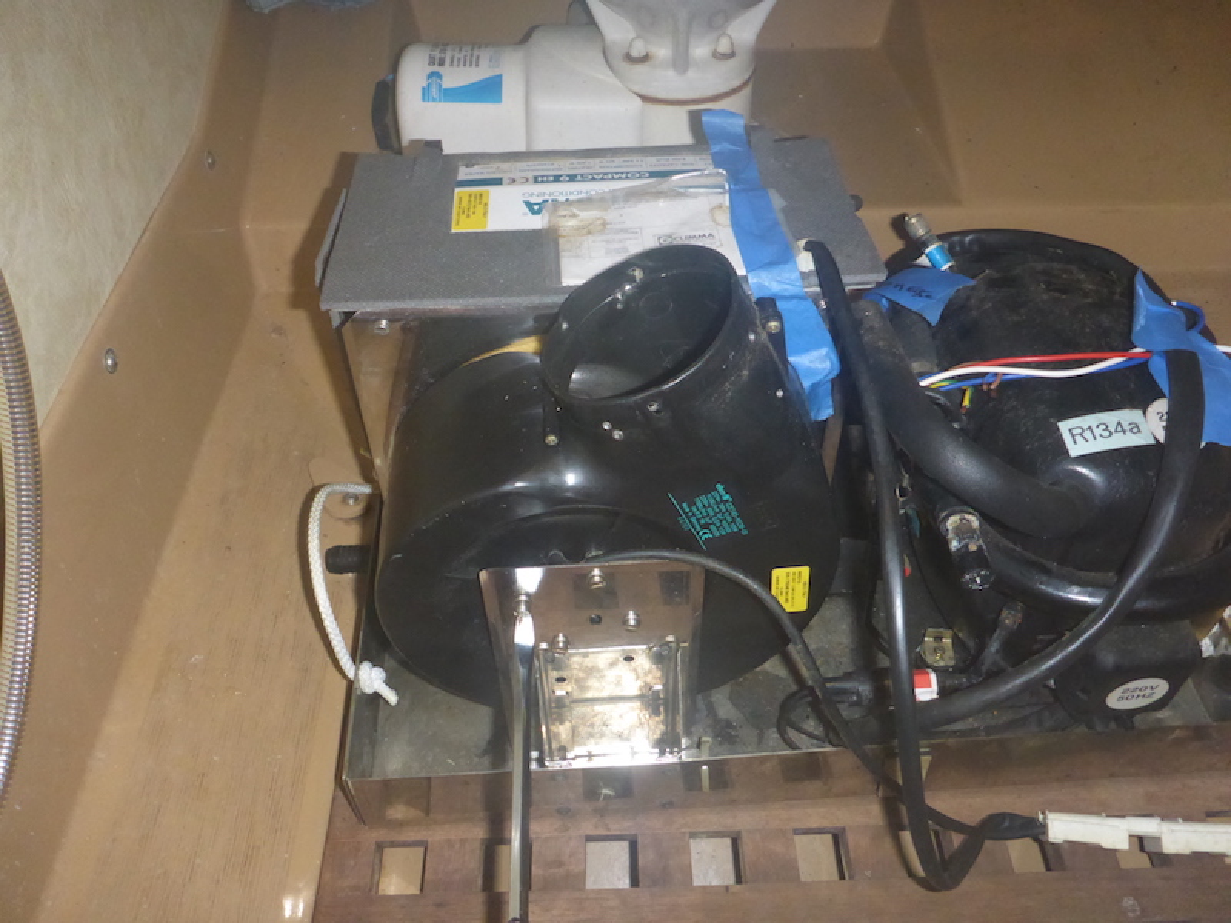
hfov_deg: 63.4
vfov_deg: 49.7
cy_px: 462
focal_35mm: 28
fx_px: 996
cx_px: 616
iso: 800
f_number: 3.3
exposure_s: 1/60
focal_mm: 4.9
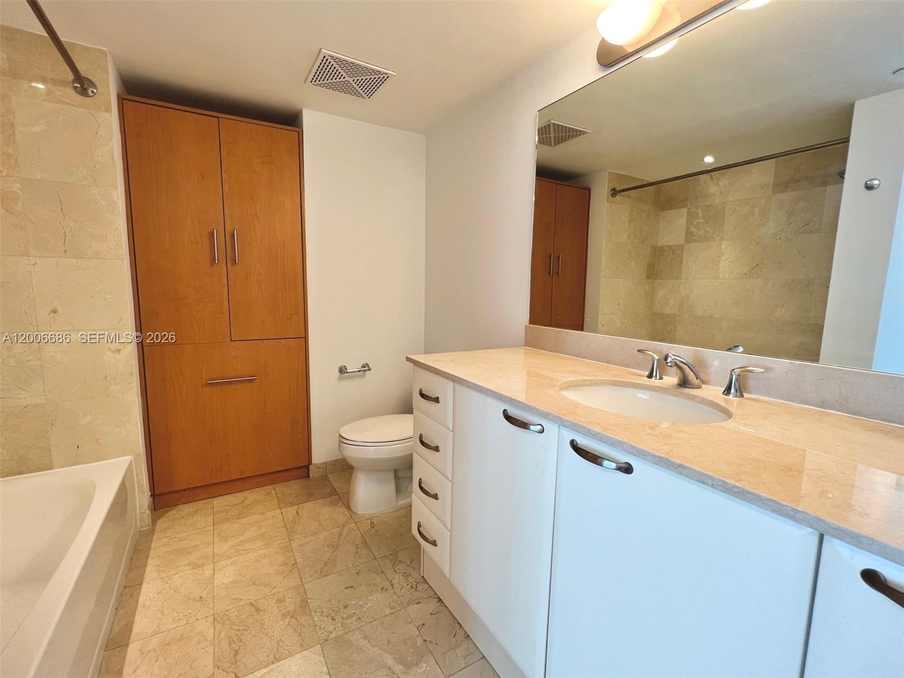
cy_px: 339
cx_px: 452
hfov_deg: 106.2
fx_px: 339
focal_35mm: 13
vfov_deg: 89.9
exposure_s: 1/120
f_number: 1.8
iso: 100
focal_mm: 1.57
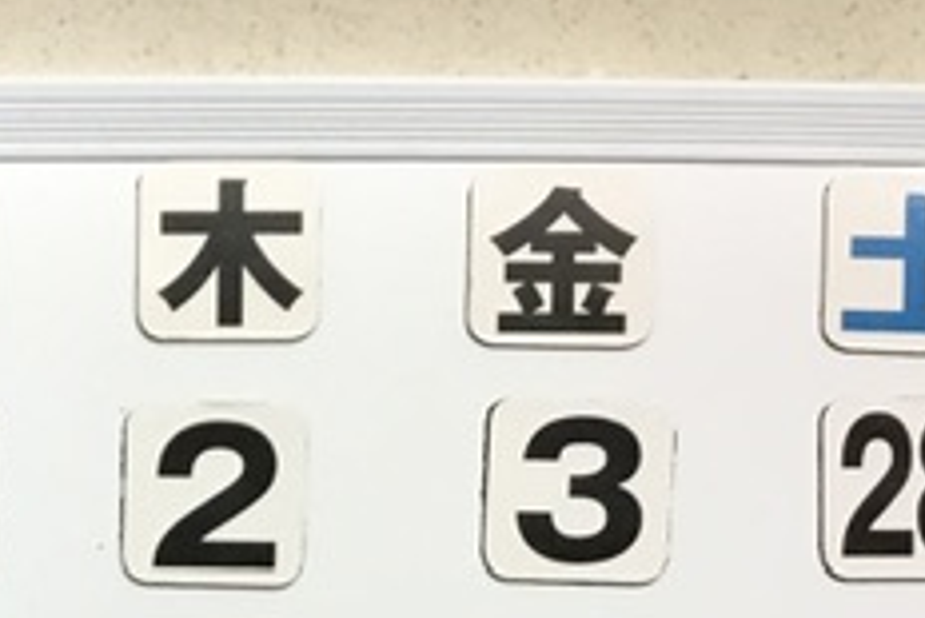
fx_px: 2288
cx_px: -112
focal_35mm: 89
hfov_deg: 21.6
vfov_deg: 14.3
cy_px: 941
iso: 32
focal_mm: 3.3
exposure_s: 1/30
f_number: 2.4
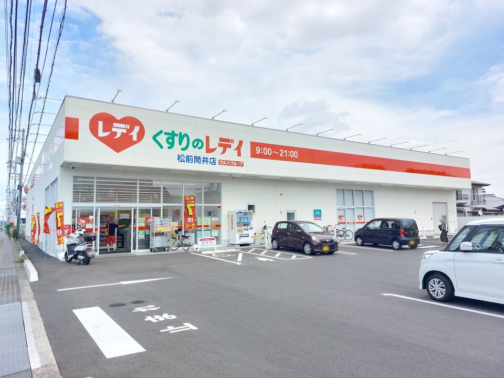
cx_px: 252
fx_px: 349
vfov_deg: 56.8
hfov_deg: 71.6
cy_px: 189
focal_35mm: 24
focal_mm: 5.23
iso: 25
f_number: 1.8
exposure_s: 1/247
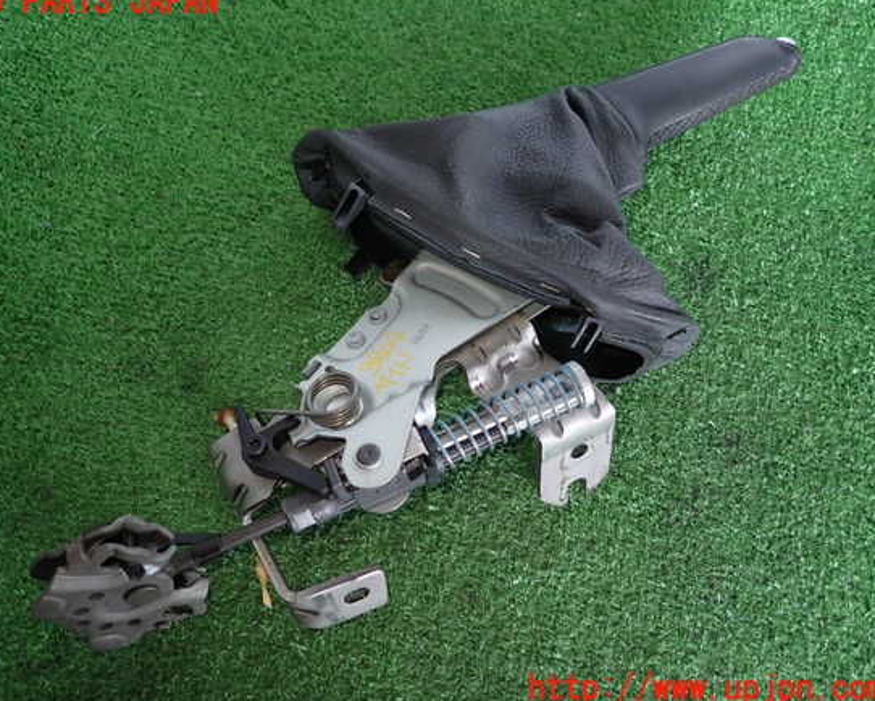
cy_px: 346
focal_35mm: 27
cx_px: 408
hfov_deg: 64.0
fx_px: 699
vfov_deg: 53.2
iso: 200
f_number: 2
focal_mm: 4.5
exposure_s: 1/50
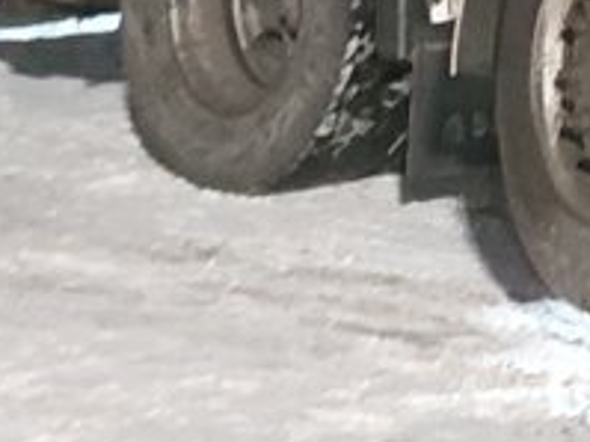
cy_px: -834
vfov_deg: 7.3
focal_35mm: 181
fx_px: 3083
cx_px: 1598
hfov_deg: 9.3
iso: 1250
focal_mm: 4.69
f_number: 1.8
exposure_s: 1/14.3
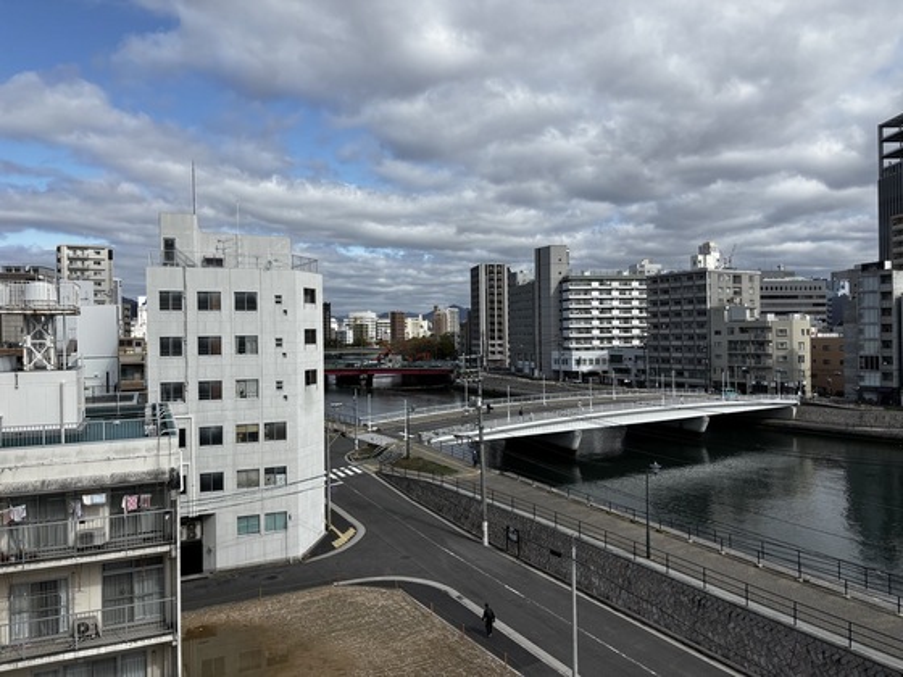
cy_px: 338
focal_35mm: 26
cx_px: 452
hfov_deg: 67.3
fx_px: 678
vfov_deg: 53.1
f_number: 1.6
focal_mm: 5.96
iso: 50
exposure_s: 1/4630
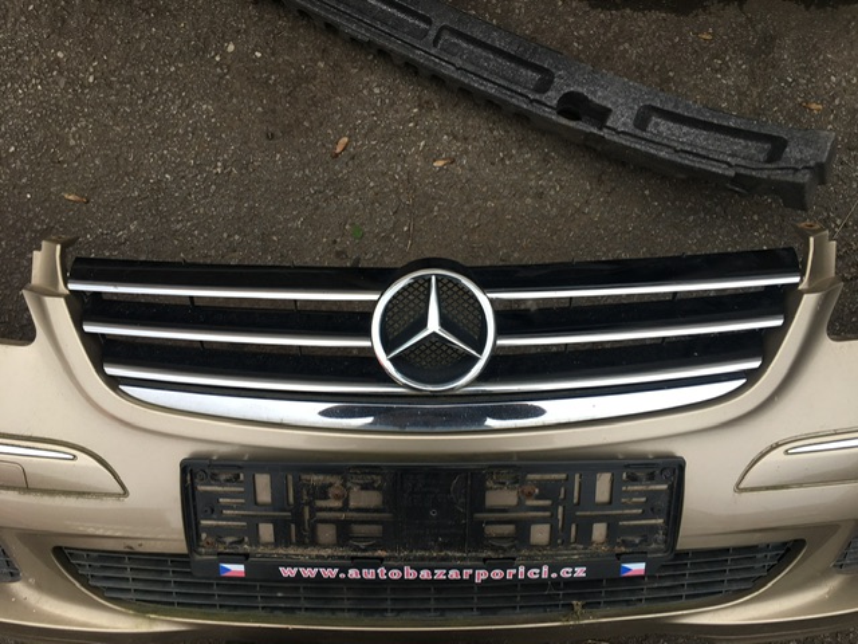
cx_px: 429
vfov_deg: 48.2
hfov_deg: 61.7
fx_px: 719
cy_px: 322
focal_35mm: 29
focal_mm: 4.15
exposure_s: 1/141
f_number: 2.2
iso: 25
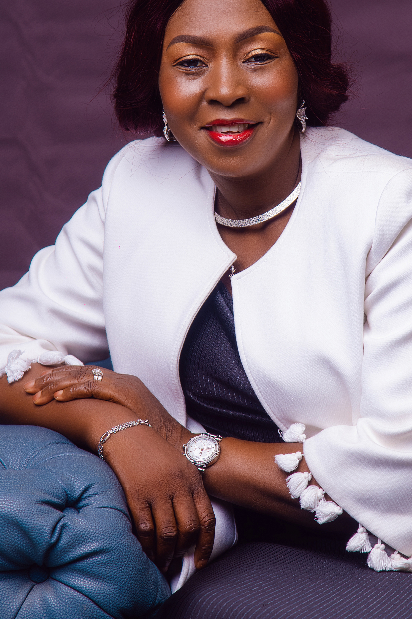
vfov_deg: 12.3
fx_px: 2867
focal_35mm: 167
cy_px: 232
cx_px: 263
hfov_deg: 8.2
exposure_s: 1/200
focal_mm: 120
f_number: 5.6
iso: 160
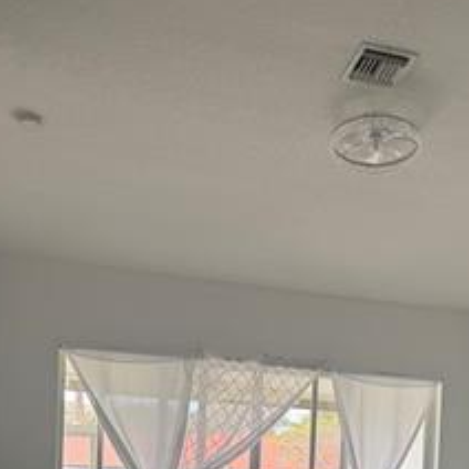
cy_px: 522
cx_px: 365
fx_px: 920
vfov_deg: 26.3
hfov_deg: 28.1
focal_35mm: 60
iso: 100
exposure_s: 1/154
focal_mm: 6.76
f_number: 1.78
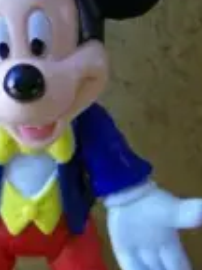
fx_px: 825
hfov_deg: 13.8
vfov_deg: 18.5
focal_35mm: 106
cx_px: 7
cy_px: 112
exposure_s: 1/64
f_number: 2.8
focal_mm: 6
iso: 155
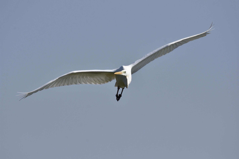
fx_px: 4979
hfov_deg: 2.7
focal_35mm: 750
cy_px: 80
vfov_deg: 1.8
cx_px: 120
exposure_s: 1/2000
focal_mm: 500
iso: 400
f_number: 8
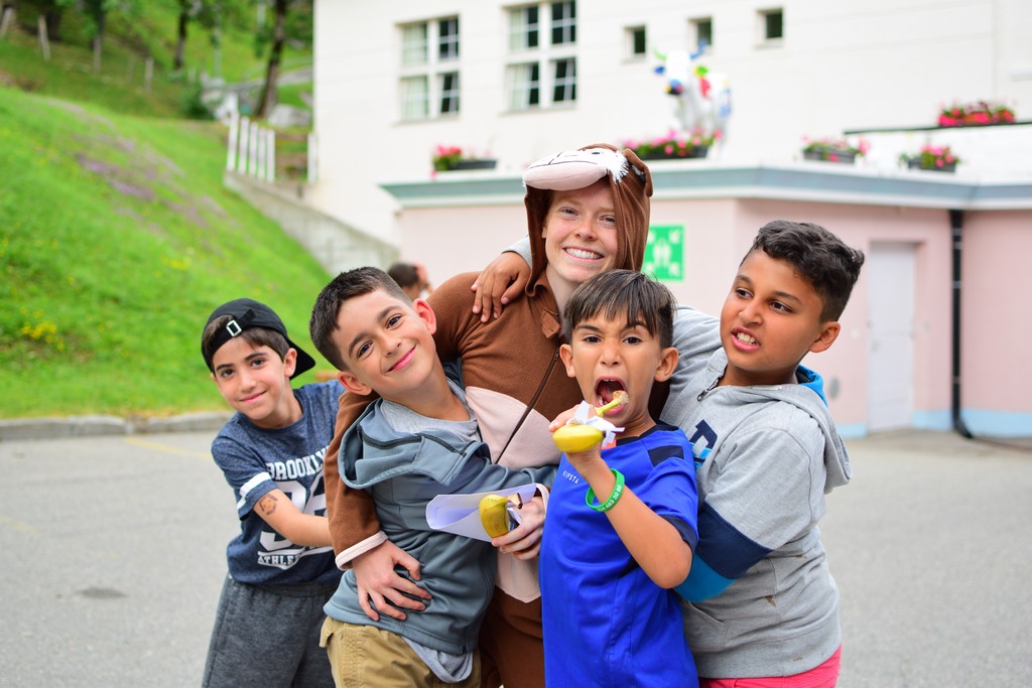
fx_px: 1505
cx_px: 516
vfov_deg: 25.8
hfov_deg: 37.8
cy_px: 344
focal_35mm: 52
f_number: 2.8
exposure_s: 1/250
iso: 200
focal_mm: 35
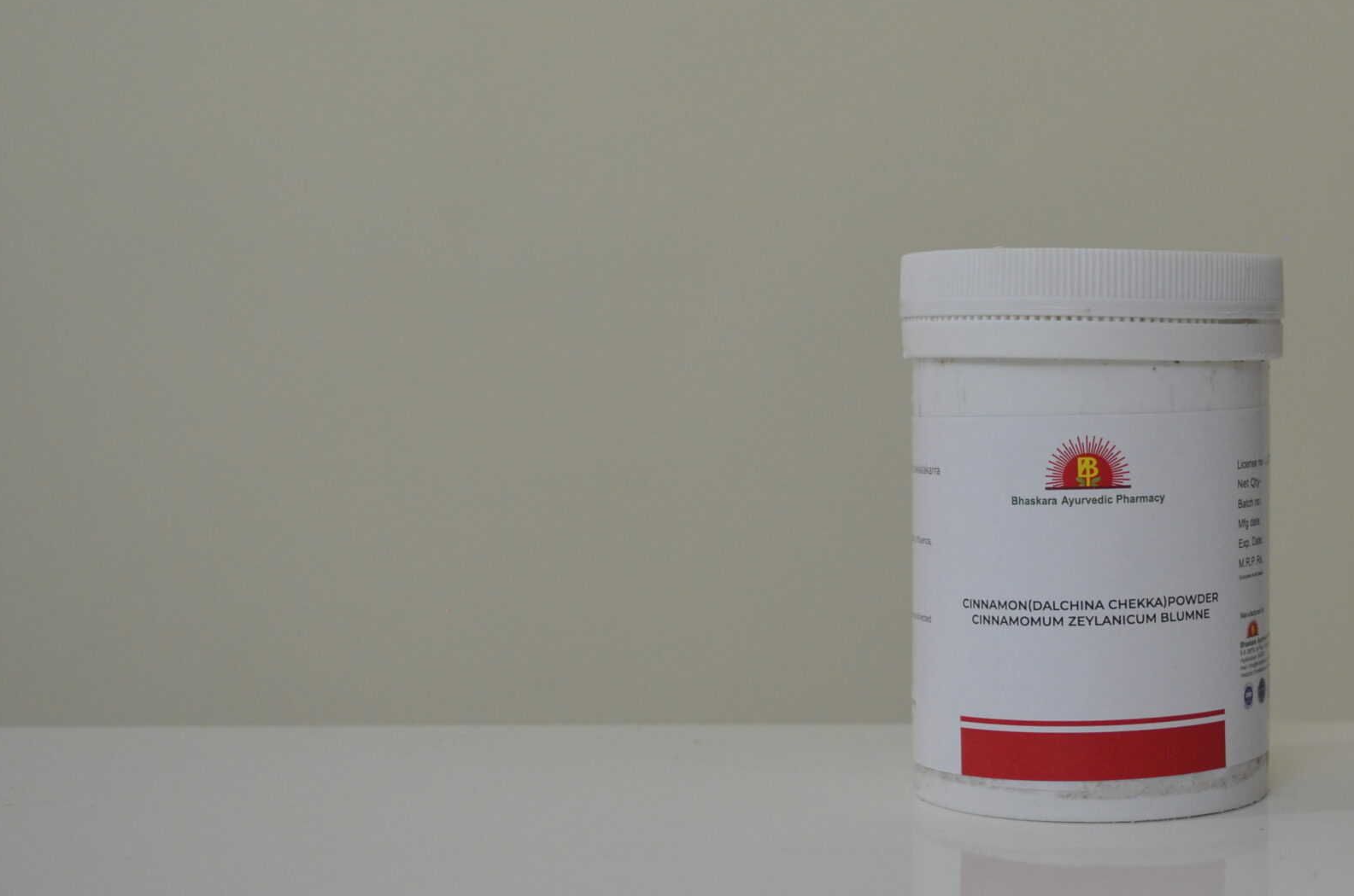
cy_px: 377
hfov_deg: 31.3
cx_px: 1047
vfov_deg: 21.5
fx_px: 2365
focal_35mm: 63
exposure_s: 1/40
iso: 800
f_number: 4.2
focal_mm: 26
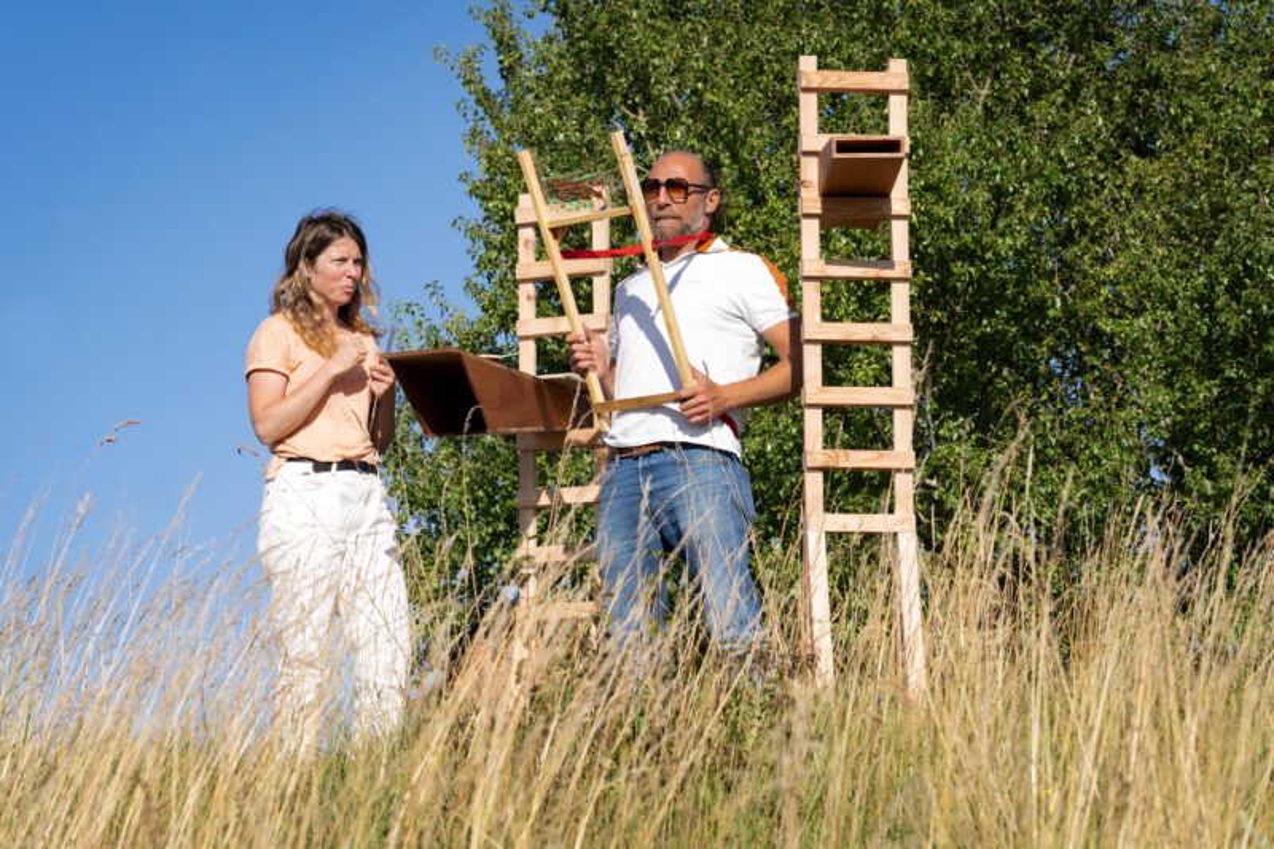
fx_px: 4458
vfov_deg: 10.9
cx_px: 637
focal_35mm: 126
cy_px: 424
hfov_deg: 16.3
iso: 250
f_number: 8
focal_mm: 126
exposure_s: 1/1000
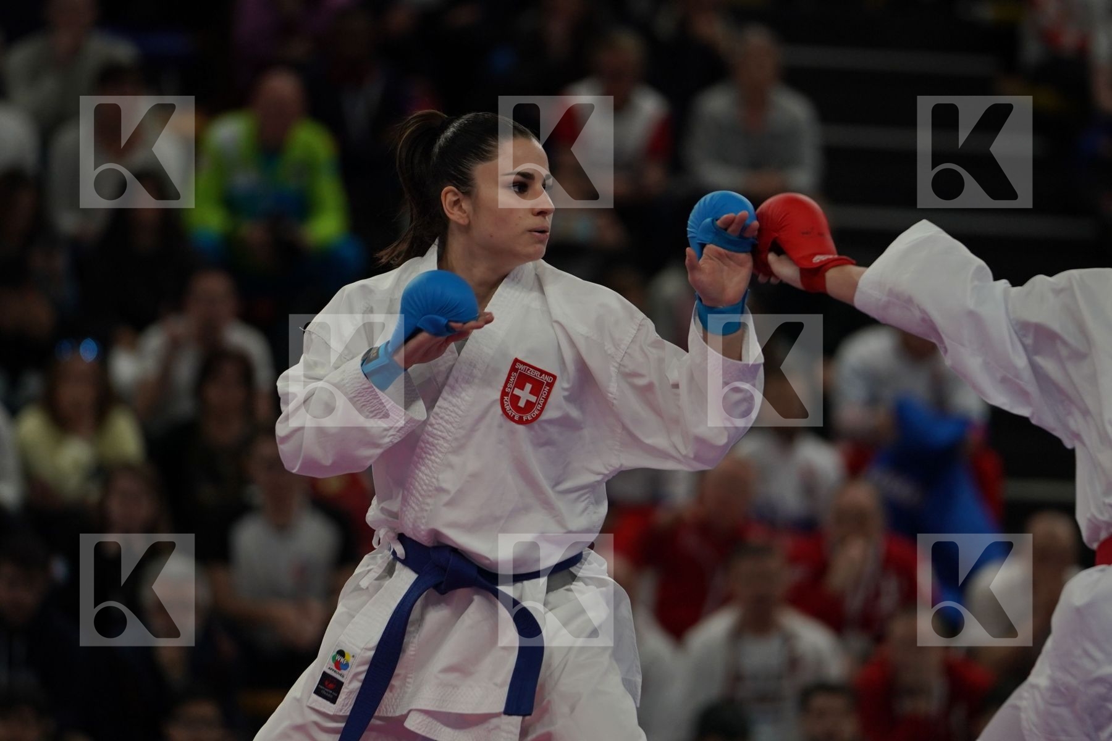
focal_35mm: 300
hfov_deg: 6.9
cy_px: 370
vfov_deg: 4.6
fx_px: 9266
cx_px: 556
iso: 800
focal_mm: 200
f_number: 2.8
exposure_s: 1/1000
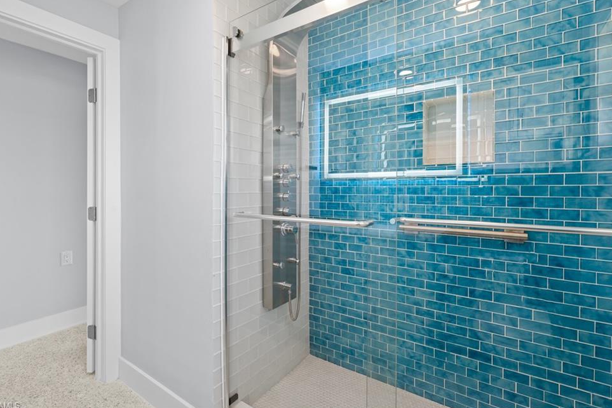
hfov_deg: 93.3
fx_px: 289
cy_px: 195
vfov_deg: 70.4
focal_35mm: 17
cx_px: 301
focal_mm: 16
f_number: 9
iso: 400
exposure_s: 1/5
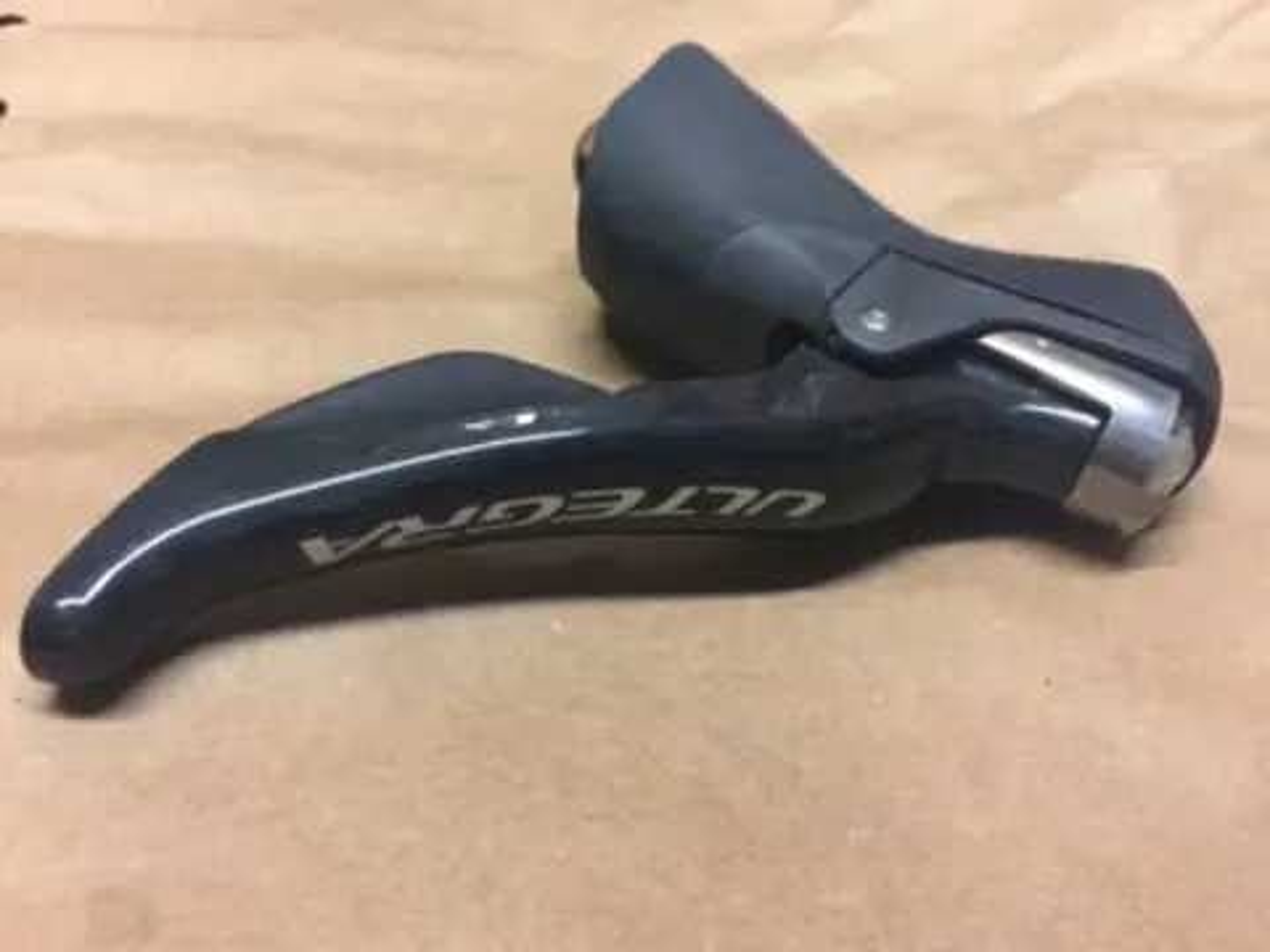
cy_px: 476
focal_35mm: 29
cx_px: 635
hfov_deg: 61.7
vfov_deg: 48.2
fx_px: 1064
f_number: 2.2
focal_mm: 4.15
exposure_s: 1/17
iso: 100
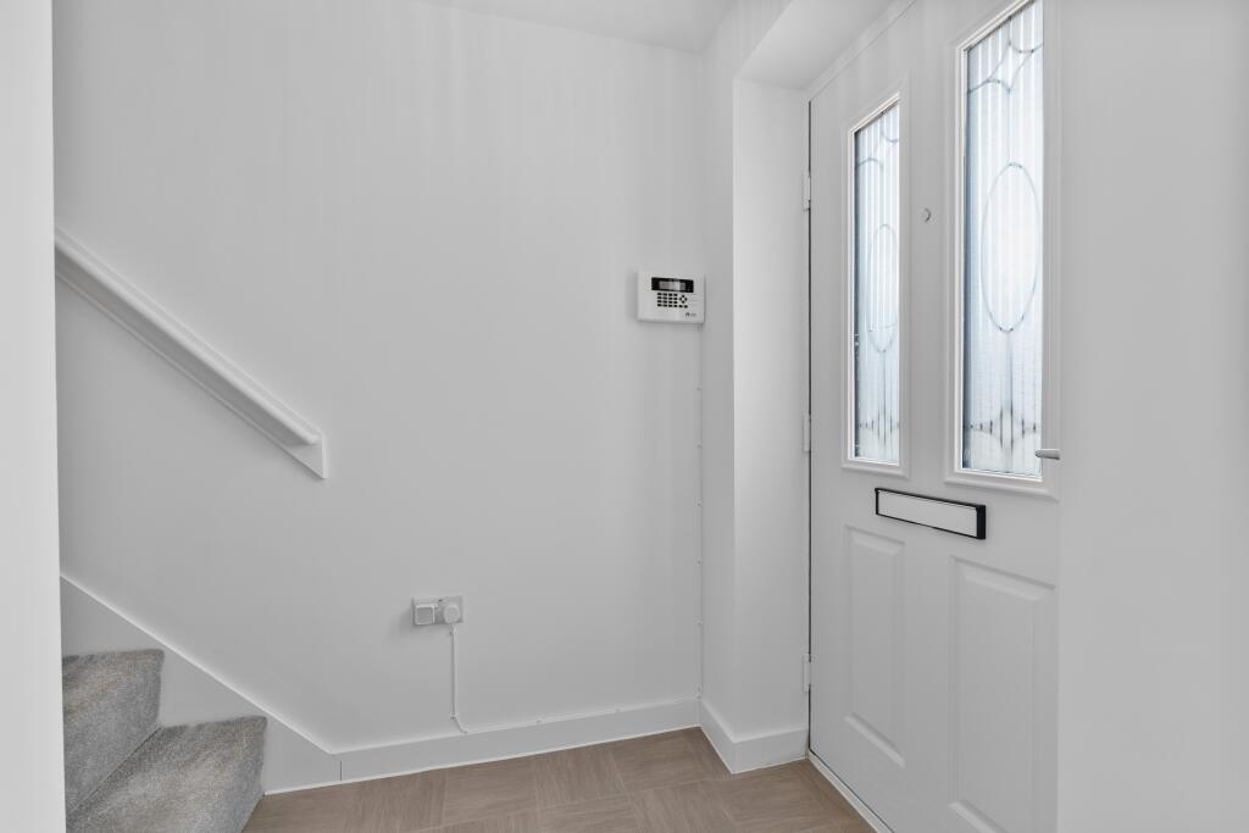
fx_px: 555
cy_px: 416
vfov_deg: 73.8
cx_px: 624
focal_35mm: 16
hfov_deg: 96.7
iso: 400
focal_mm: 15
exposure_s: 1/20
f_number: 8
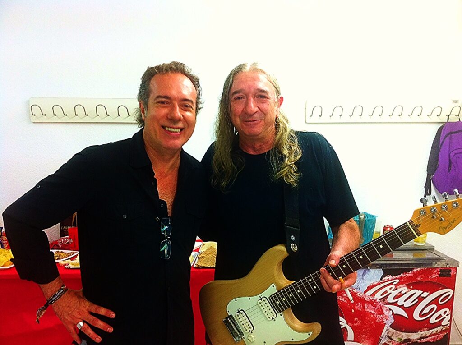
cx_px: 231
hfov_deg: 52.7
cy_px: 172
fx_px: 466
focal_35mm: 35
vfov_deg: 40.6
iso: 100
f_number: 2.8
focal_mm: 3.85
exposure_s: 1/15
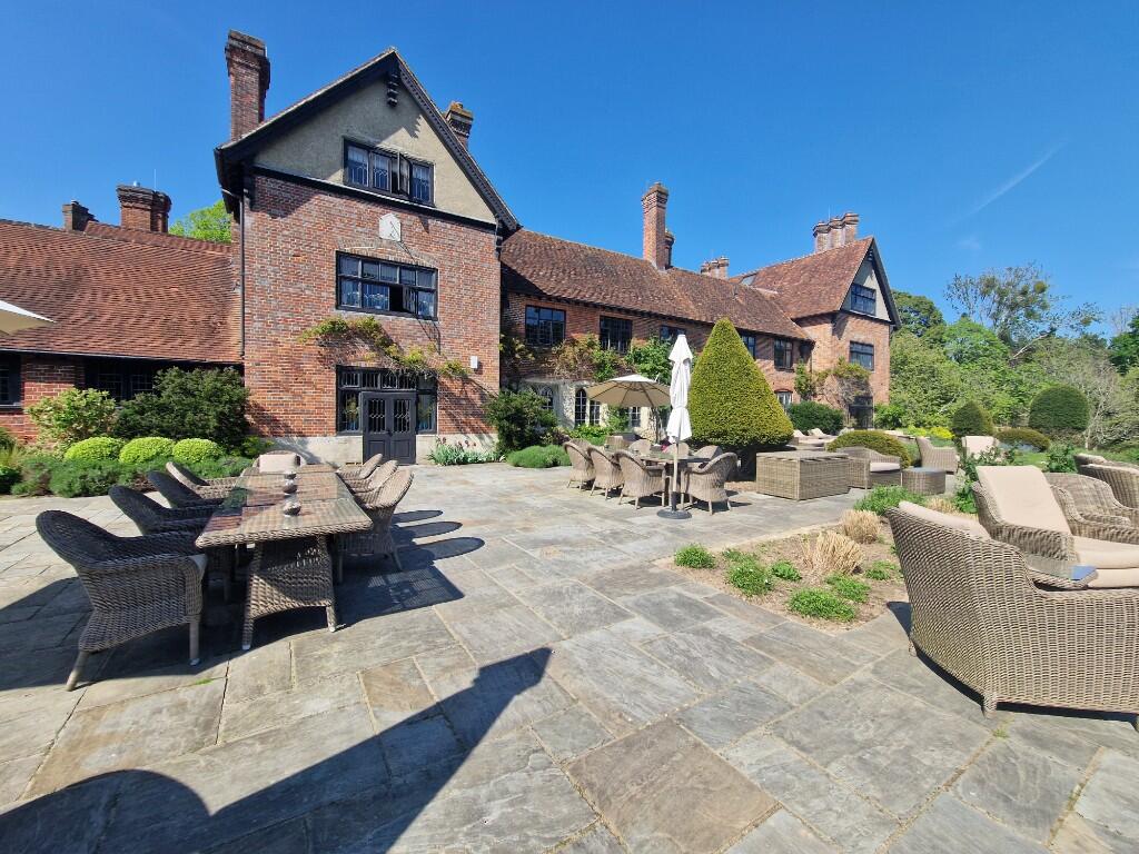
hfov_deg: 106.2
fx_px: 428
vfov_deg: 89.9
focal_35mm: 13
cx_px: 570
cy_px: 427
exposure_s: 1/1676
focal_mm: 2.2
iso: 50
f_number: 2.2
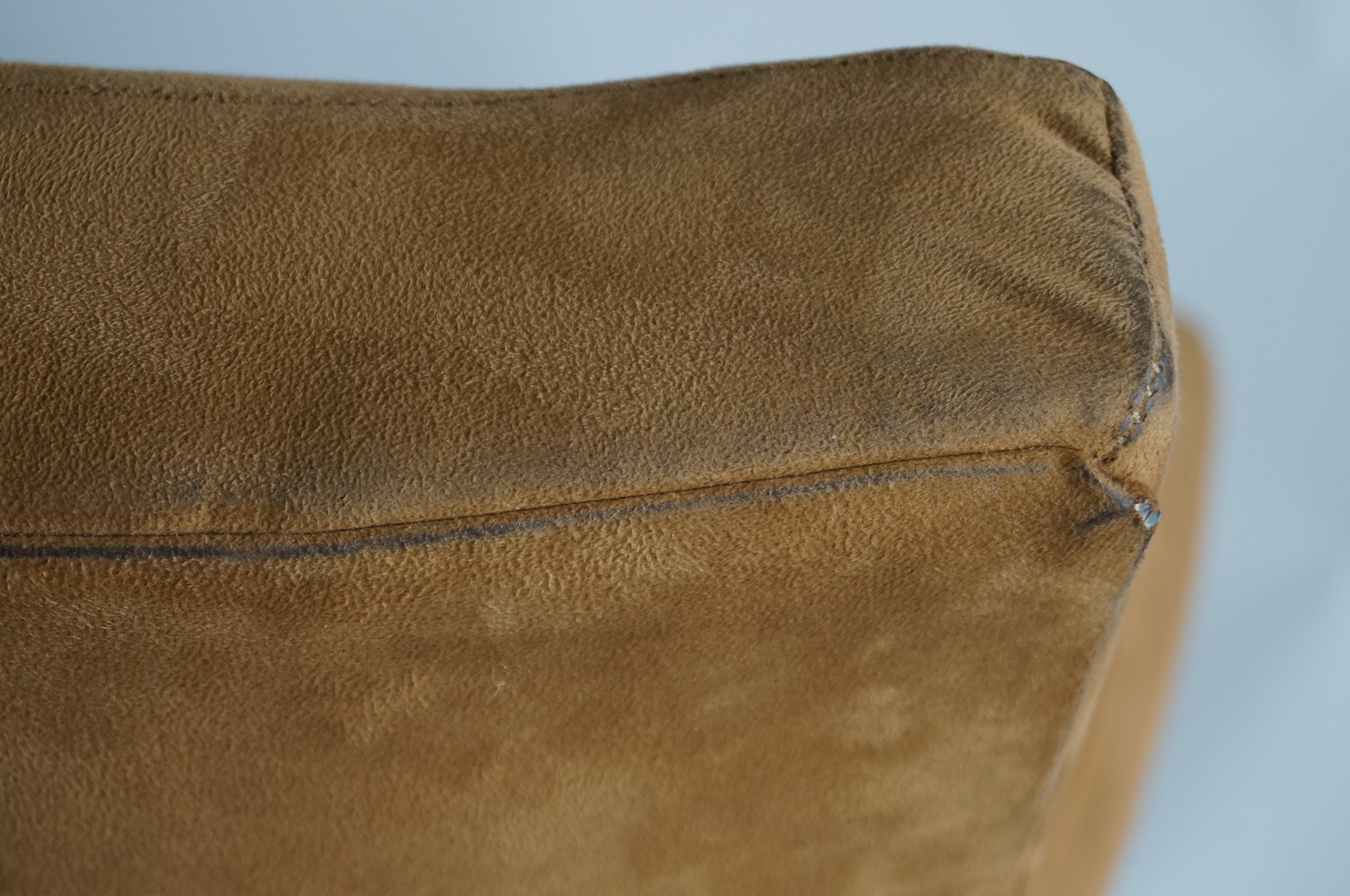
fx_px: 2808
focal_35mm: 75
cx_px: 675
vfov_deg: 18.1
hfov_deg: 27.0
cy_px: 448
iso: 800
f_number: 5.6
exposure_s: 1/80
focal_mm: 50
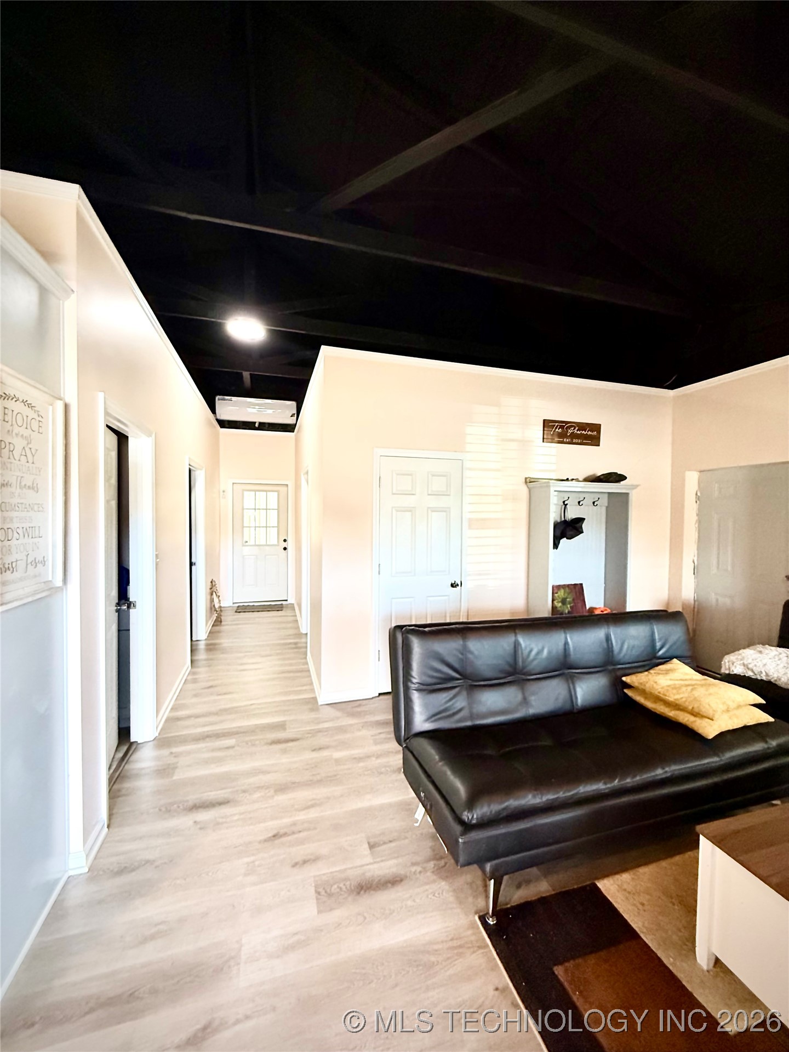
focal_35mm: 14
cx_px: 394
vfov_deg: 102.1
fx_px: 425
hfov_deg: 85.7
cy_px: 526
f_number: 2.2
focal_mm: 2.22
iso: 320
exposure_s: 1/60
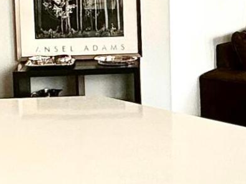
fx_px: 725
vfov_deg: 14.3
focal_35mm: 102
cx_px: 216
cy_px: -4
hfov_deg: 19.0
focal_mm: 2.22
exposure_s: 1/99
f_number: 2.2
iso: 200
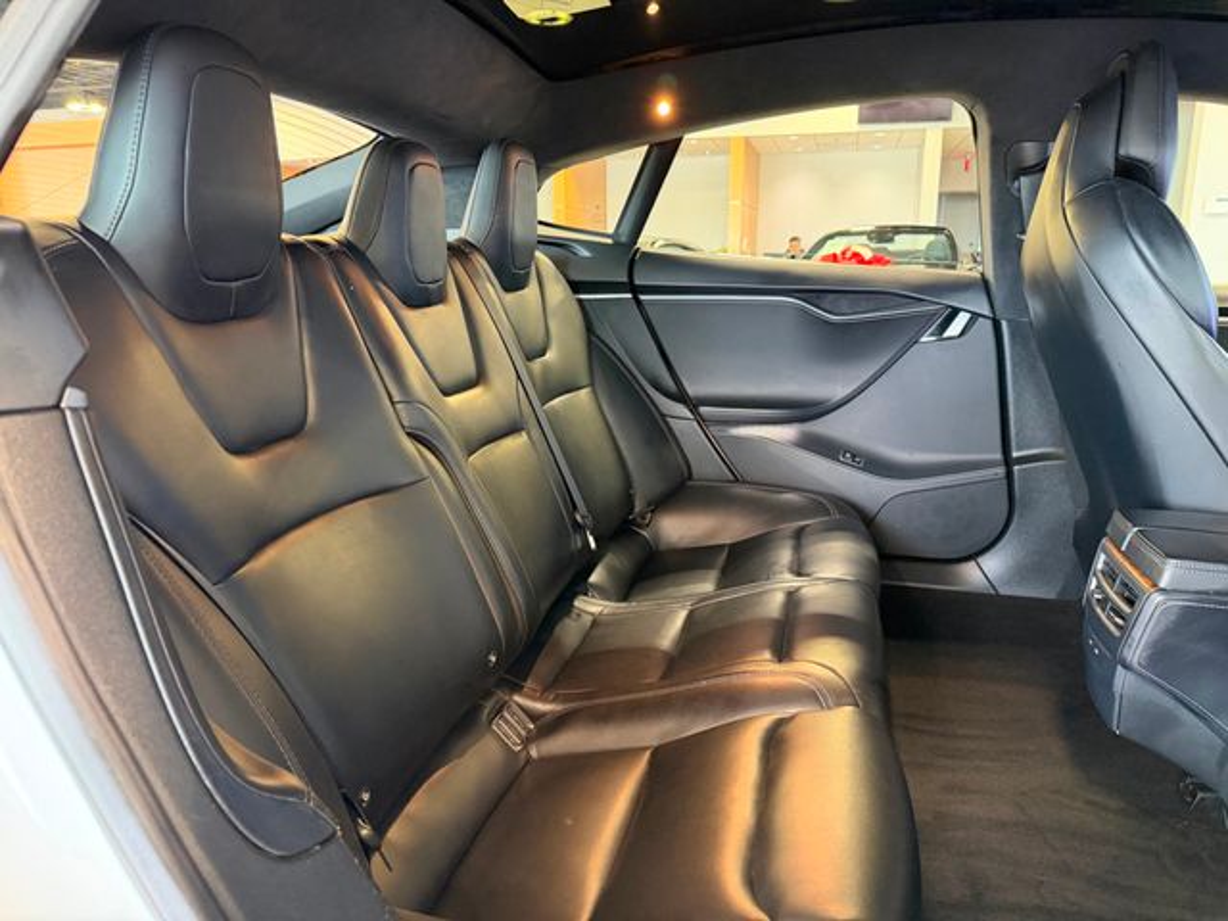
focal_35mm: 24
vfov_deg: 56.8
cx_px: 614
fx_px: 851
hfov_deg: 71.6
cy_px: 460
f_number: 1.78
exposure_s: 1/40
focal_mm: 6.76
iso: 640
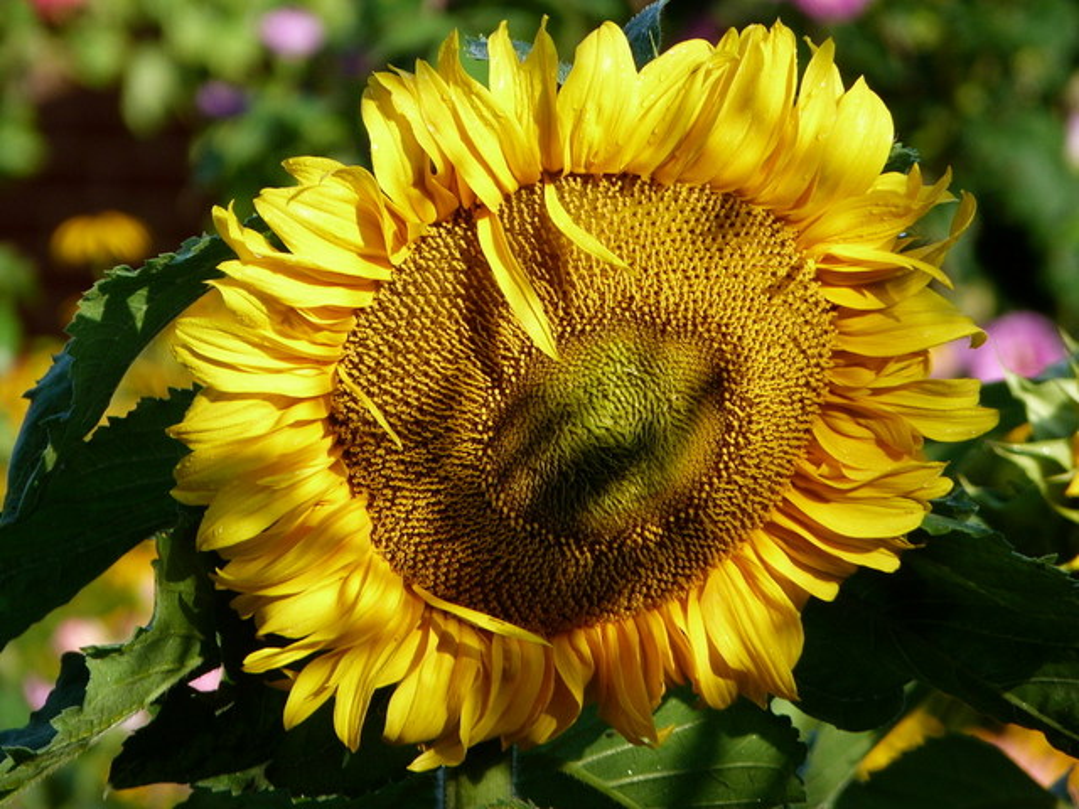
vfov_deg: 2.4
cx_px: 540
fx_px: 19637
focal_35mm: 630
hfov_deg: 3.1
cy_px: 404
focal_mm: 108
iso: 80
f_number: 5.2
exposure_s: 1/160
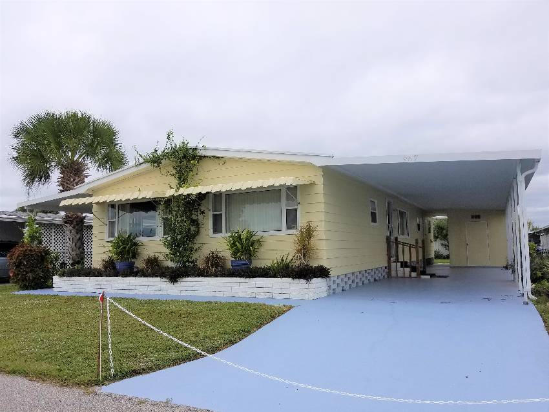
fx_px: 412
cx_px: 274
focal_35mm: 26
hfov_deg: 67.3
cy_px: 206
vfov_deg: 53.0
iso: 50
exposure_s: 1/1832
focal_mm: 4.2
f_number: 1.7
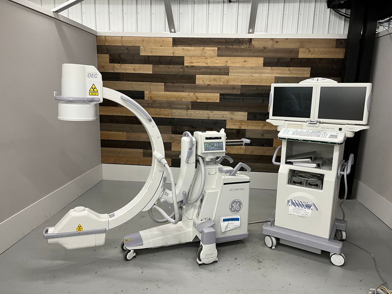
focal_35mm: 26
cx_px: 196
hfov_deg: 67.3
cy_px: 147
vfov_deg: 53.1
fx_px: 294
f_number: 1.6
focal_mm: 5.1
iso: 125
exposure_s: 1/66
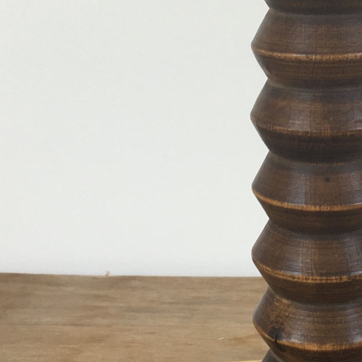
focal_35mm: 90
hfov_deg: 19.3
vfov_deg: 19.3
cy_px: 144
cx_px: 229
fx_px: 1065
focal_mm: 4.15
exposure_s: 1/50
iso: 32
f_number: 2.2
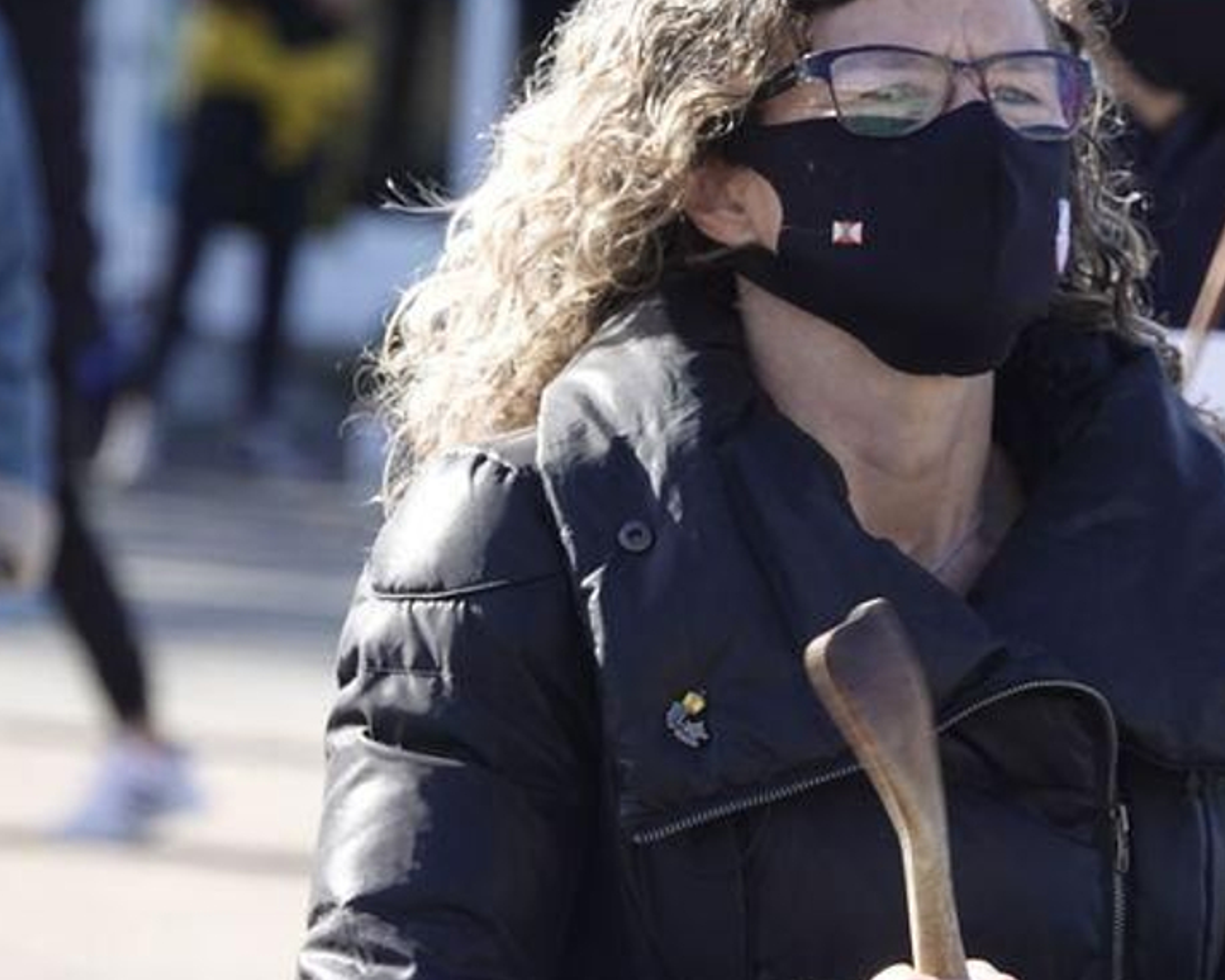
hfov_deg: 3.6
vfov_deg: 2.9
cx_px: 1134
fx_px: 19472
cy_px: 543
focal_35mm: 537
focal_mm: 93.9
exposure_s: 1/250
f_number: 4
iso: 160
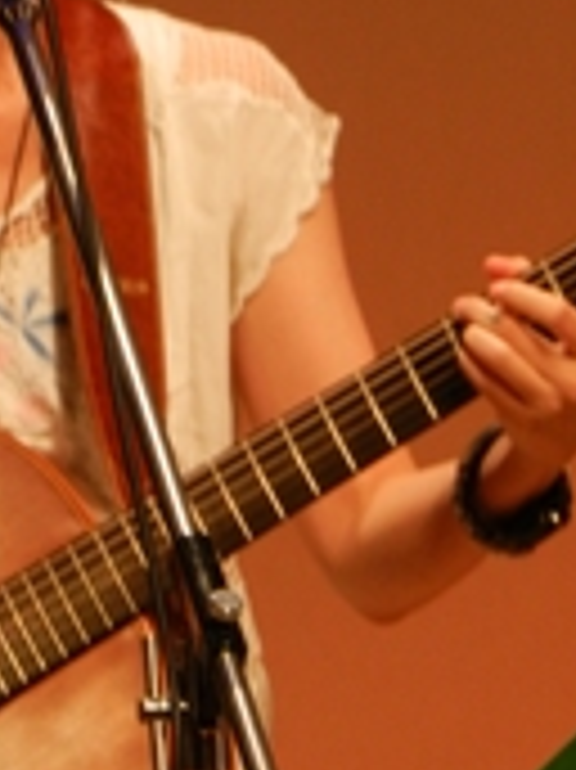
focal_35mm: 1089
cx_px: -50
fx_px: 24191
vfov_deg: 1.8
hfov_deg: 1.4
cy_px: 261
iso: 400
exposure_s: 1/60
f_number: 5.7
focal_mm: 82.9
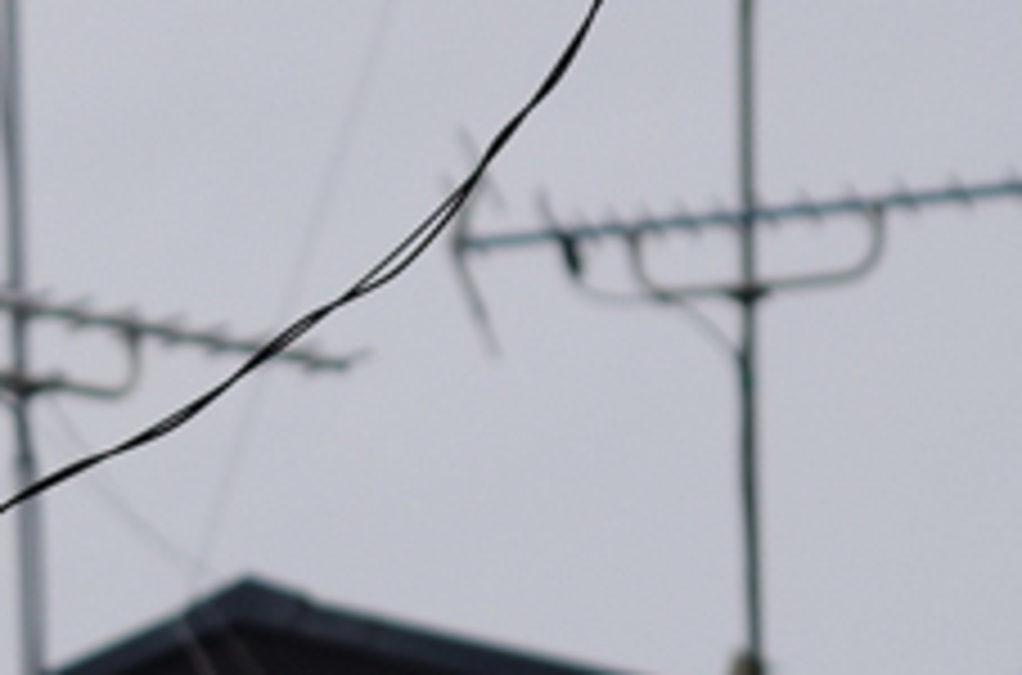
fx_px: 20723
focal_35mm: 732
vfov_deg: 1.9
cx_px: -338
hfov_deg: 2.8
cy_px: 1170
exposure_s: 1/250
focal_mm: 108
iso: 100
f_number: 5
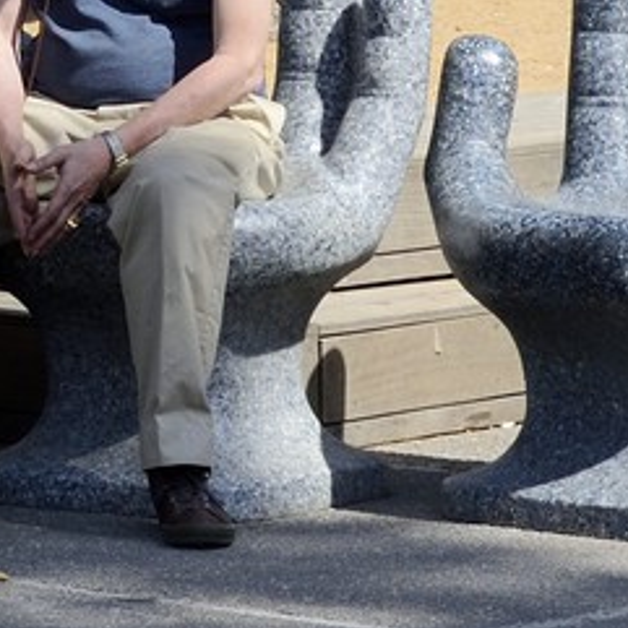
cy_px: -1066
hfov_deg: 4.4
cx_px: -719
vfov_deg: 4.3
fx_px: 8107
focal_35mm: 395
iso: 200
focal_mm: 70
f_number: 13
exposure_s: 1/200
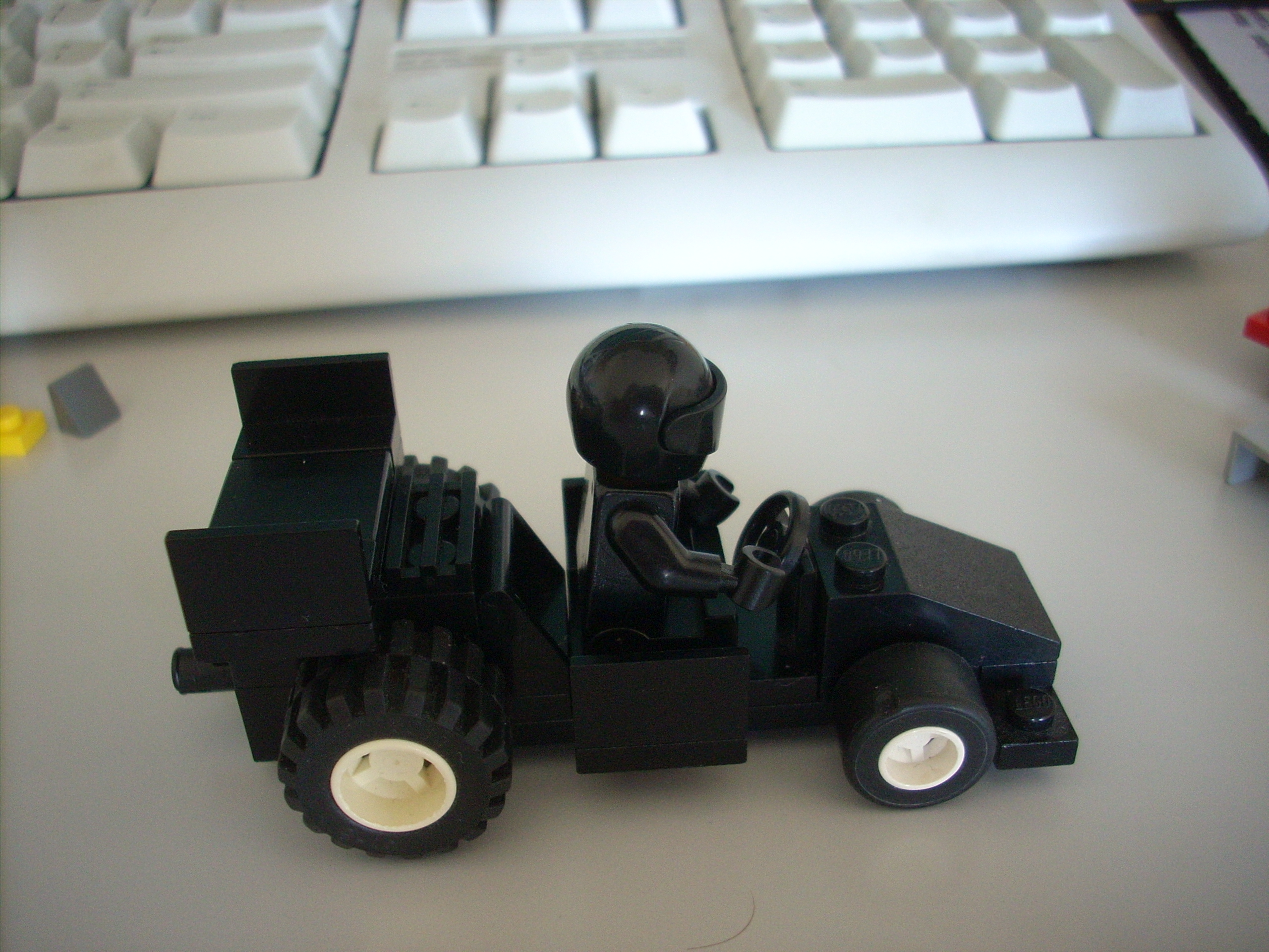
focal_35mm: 37
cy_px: 476
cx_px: 634
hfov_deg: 50.1
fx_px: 1356
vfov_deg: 38.7
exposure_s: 1/23.2
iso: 200
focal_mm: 6.2
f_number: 2.8
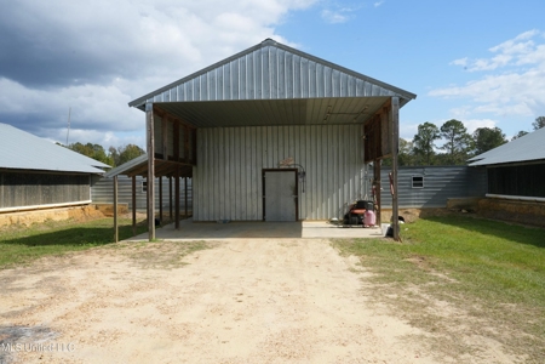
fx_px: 469
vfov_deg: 42.3
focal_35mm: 31
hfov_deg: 60.3
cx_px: 272
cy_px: 182
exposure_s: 1/250
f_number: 14
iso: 320
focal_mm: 31
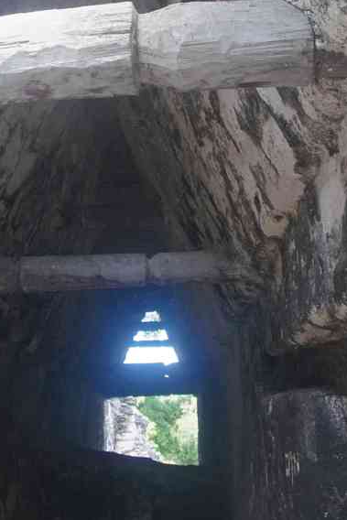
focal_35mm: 58
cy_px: 176
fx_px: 838
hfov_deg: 23.3
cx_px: 122
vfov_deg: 34.2
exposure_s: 1/125
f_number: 5
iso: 3200
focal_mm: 21.9
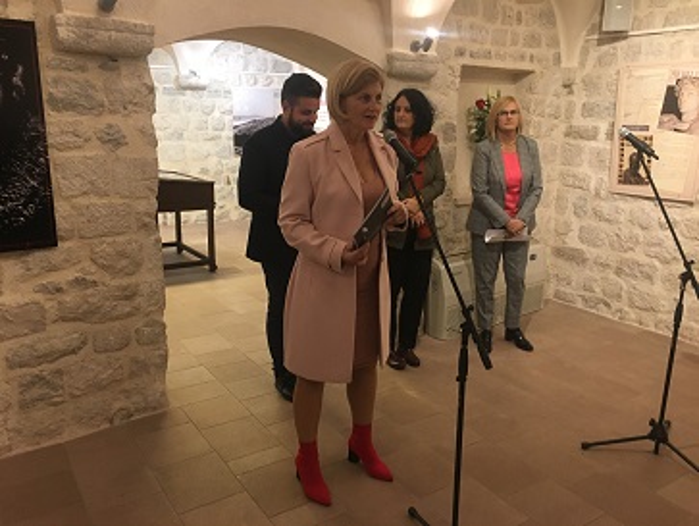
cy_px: 263
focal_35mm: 29
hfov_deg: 61.6
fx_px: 586
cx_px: 350
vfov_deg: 48.3
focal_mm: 4.15
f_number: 2.2
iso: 200
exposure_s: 1/33
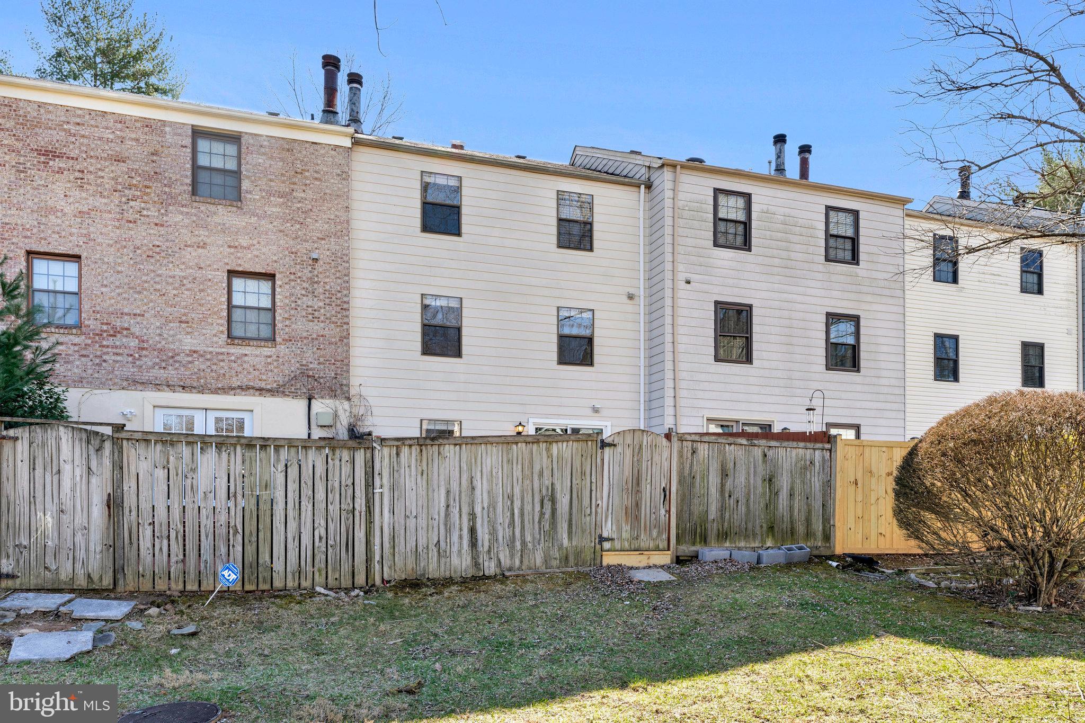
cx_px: 542
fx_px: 723
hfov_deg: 73.7
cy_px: 362
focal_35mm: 24
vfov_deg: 53.1
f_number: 8
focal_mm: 24
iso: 100
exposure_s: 1/60
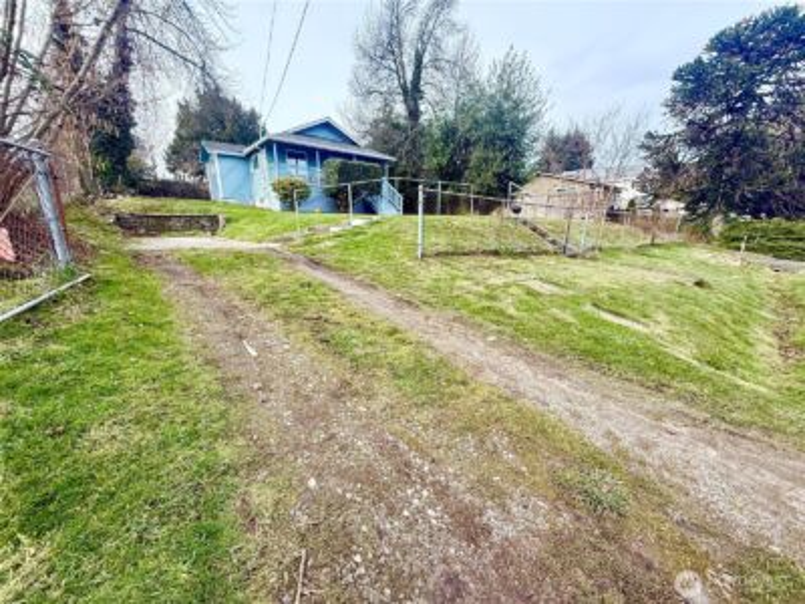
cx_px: 402
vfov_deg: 85.7
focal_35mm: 14
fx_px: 326
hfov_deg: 102.1
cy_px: 302
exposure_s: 1/349
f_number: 2.2
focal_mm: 2.22
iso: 50
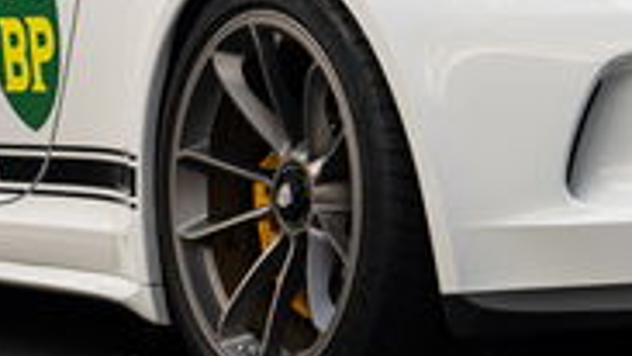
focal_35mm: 229
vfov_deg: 5.3
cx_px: 535
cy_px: -69
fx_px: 3838
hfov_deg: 9.4
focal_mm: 52
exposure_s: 1/160
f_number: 4
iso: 100
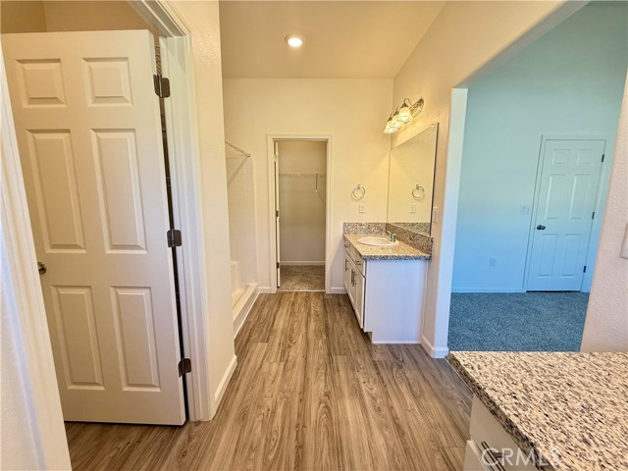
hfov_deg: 102.1
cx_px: 314
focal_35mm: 14
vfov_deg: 85.7
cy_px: 236
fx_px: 254
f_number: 2.2
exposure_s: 1/120
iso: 160
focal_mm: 2.22
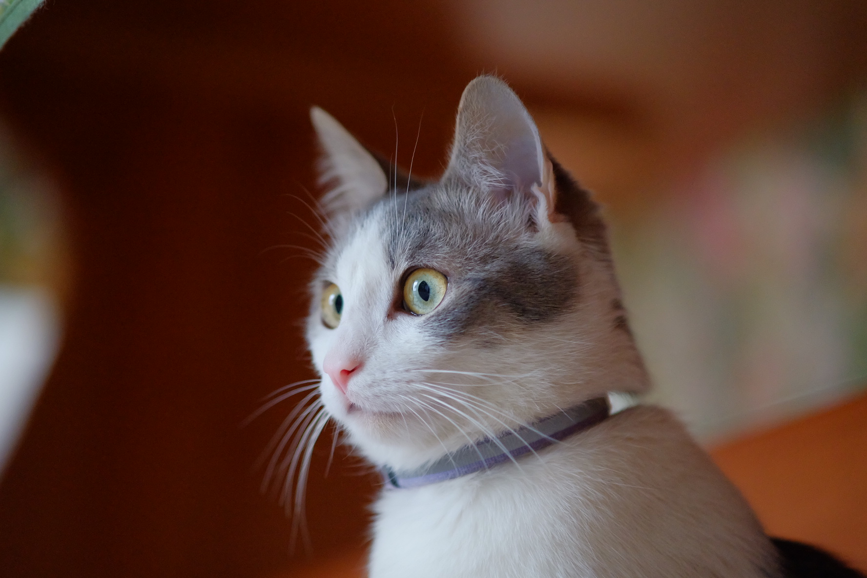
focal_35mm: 128
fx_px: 3082
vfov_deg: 10.7
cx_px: 434
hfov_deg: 16.0
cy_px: 289
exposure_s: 1/160
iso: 3200
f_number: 1.8
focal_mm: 85
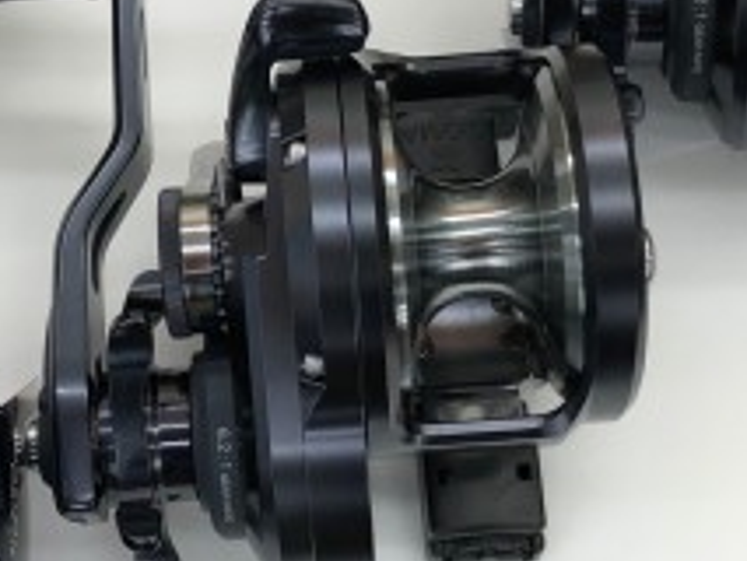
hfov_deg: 23.2
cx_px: 270
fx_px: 1814
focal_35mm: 84
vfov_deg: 17.6
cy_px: 196
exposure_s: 1/120
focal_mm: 3.99
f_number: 1.8
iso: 32
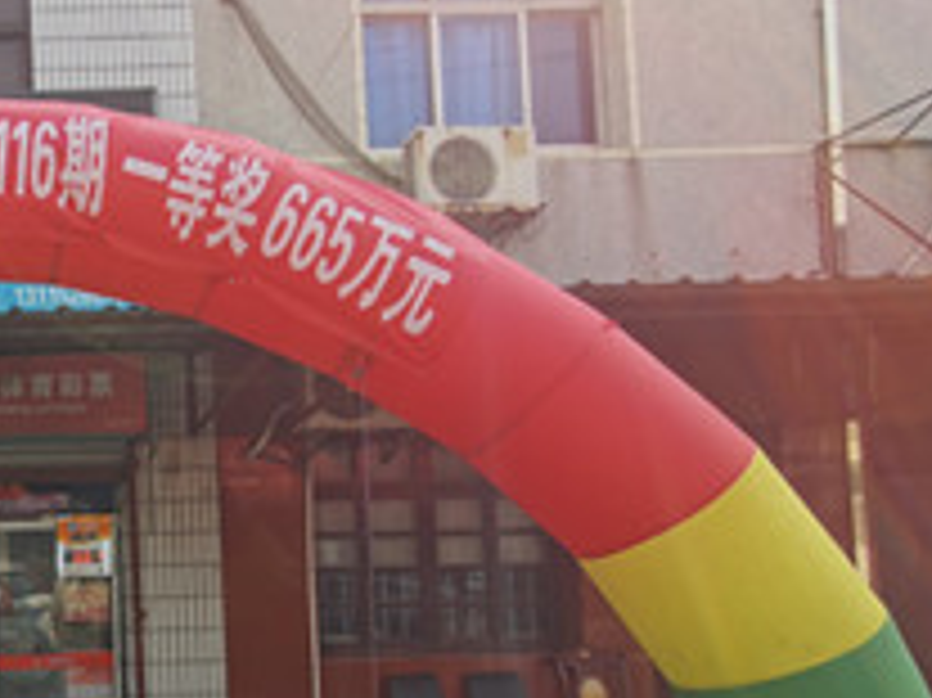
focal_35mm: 41
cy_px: 516
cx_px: -86
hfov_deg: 38.3
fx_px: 1103
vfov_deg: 34.4
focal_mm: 2.26
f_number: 2.2
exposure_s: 1/1033
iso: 50
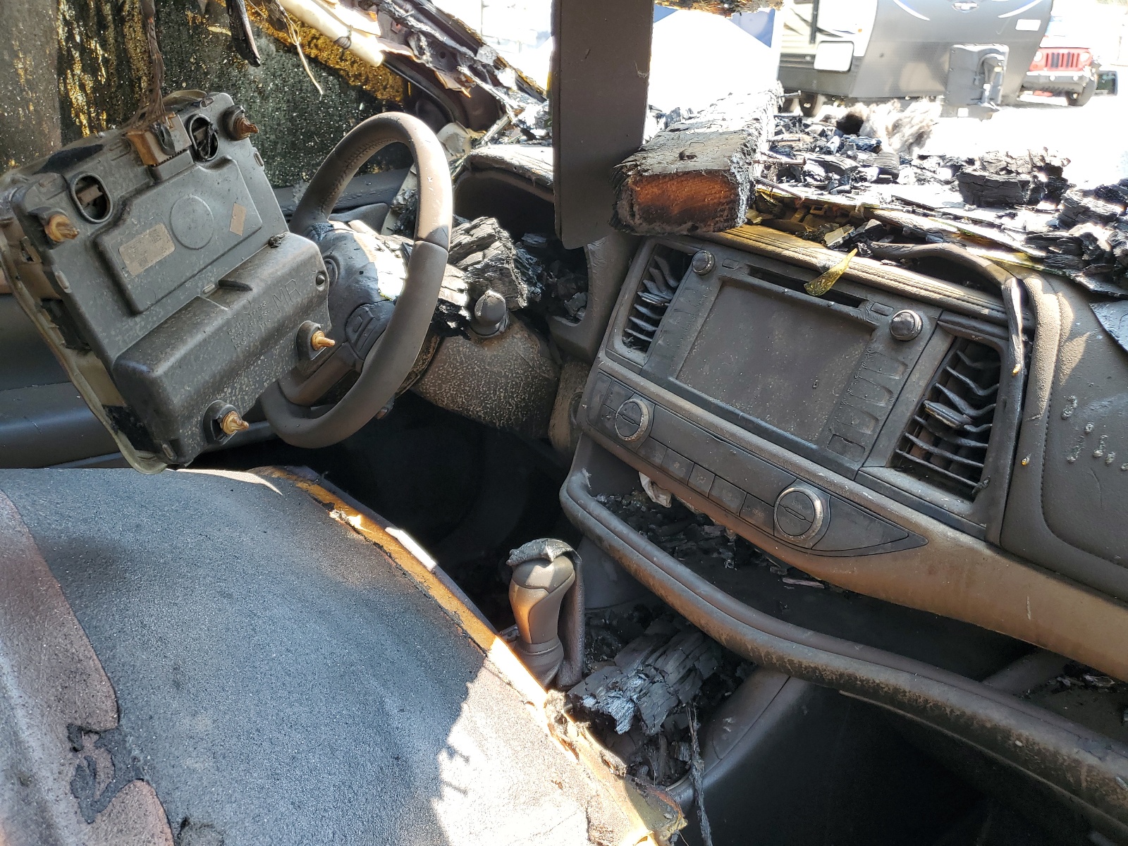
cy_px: 423
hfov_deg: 67.3
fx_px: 847
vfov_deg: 53.1
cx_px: 564
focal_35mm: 26
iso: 50
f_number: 1.5
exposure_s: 1/161
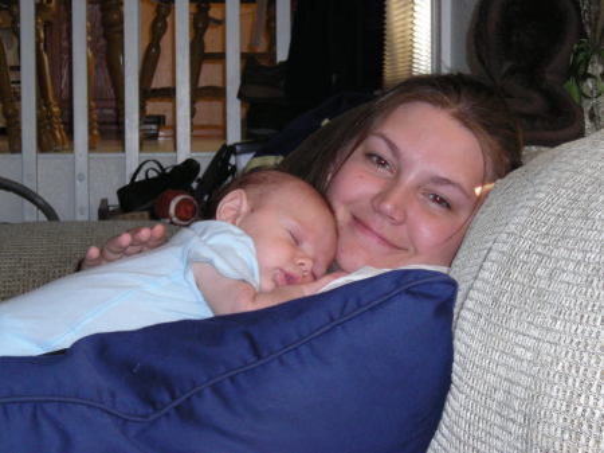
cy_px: 226
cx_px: 302
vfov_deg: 12.8
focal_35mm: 116
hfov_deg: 17.0
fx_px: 2023
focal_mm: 19.2
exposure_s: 1/120
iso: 239
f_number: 5.3
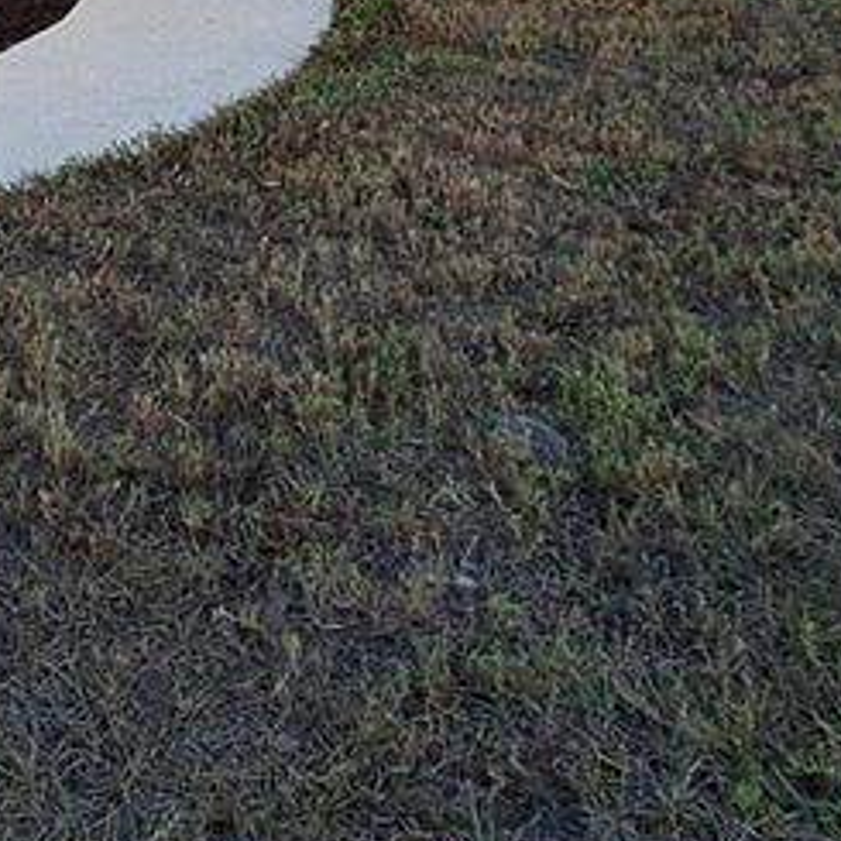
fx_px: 1319
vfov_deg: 25.9
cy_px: -429
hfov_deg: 33.2
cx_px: 62
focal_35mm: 48
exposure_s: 1/956
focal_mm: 1.74
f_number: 2.2
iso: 40
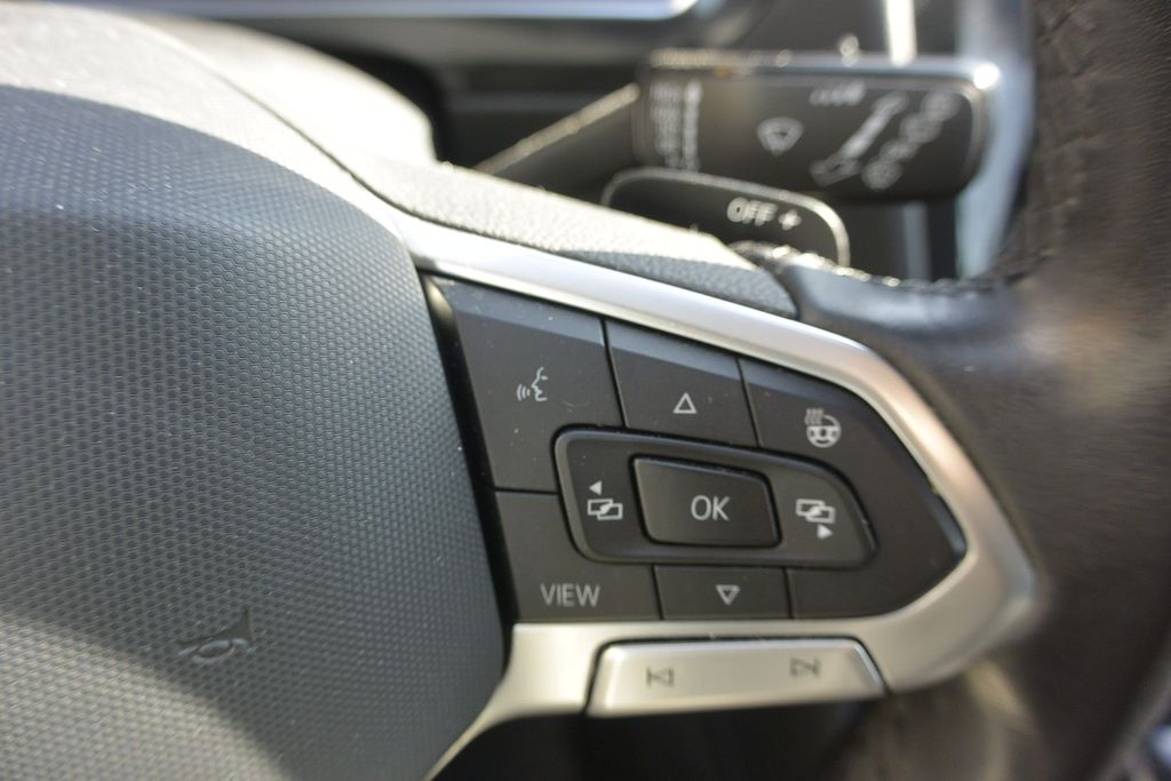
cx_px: 586
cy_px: 390
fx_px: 878
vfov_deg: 47.9
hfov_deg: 67.4
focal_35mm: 27
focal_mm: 10
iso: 200
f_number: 3.5
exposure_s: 1/125
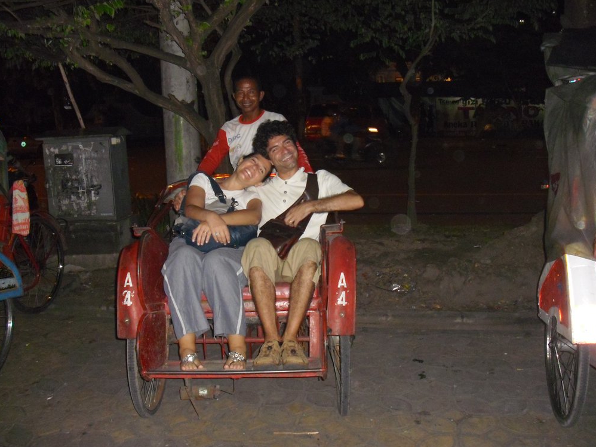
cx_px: 303
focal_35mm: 39
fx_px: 671
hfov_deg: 47.9
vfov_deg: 36.8
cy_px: 219
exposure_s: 1/60
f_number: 2.8
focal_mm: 6.2
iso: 400
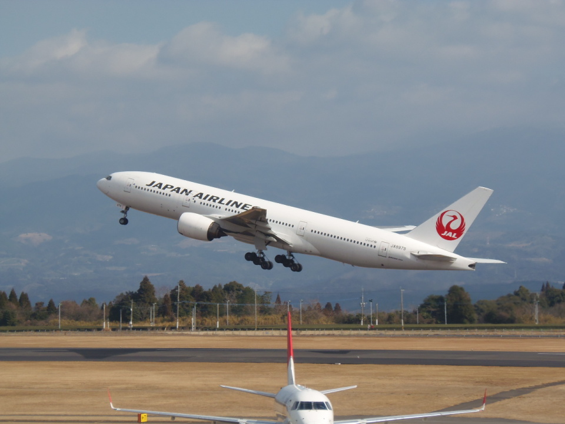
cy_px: 212
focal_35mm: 159
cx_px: 282
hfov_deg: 12.4
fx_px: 2595
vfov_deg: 9.3
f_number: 4.8
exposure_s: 1/800
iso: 64
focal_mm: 29.4
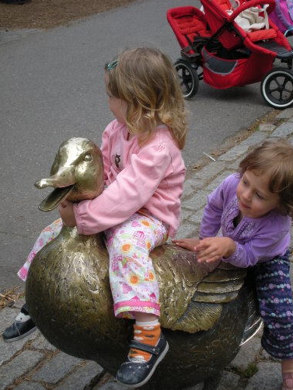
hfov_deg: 19.2
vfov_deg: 25.3
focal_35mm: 77
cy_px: 191
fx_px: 868
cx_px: 153
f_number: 4.1
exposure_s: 1/167
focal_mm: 12.2
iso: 50
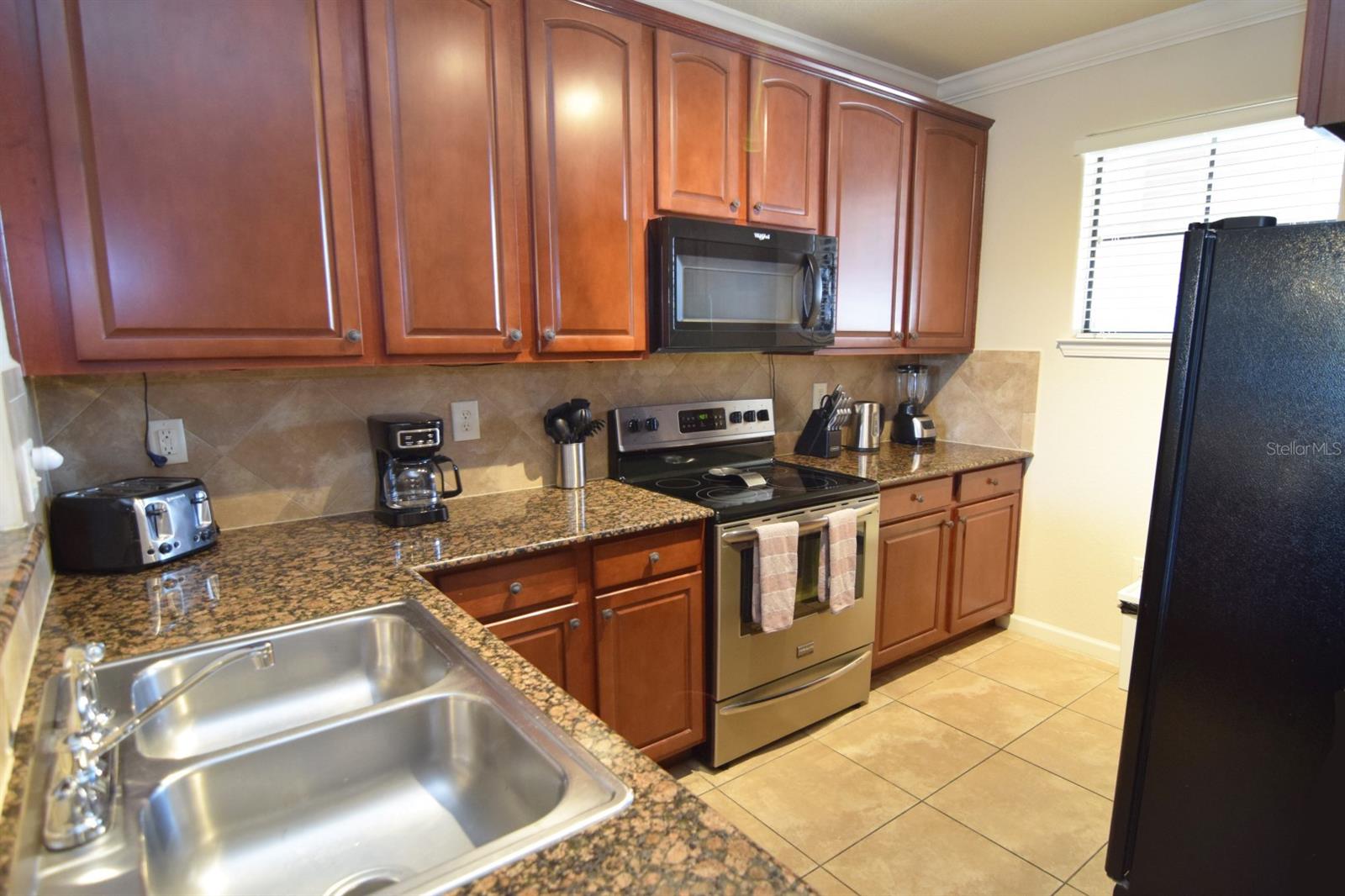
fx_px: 644
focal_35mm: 17
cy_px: 448
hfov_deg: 92.5
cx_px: 672
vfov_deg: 69.6
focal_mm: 11.5
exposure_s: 1/60
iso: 1100
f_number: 2.8
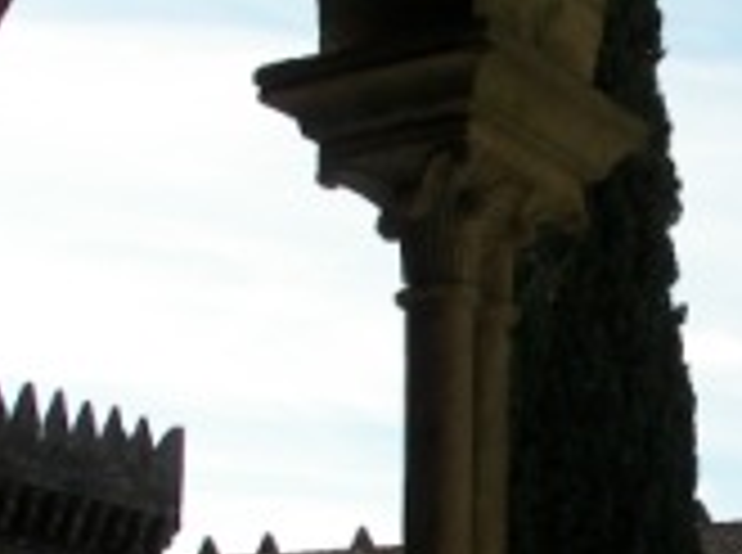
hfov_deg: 19.8
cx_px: 643
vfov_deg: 14.9
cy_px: 464
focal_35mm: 98
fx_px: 2096
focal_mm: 6
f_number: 4
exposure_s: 1/640
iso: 50
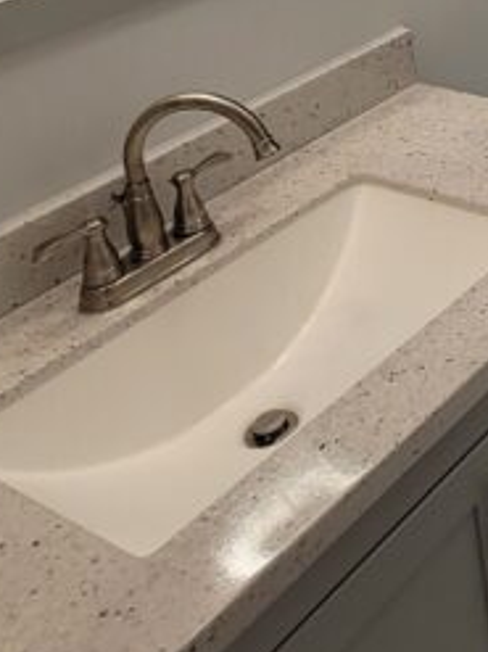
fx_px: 1016
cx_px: 847
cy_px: -201
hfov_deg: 20.4
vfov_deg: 28.8
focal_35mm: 54
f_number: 2.2
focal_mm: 1.74
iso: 64
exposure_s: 1/60
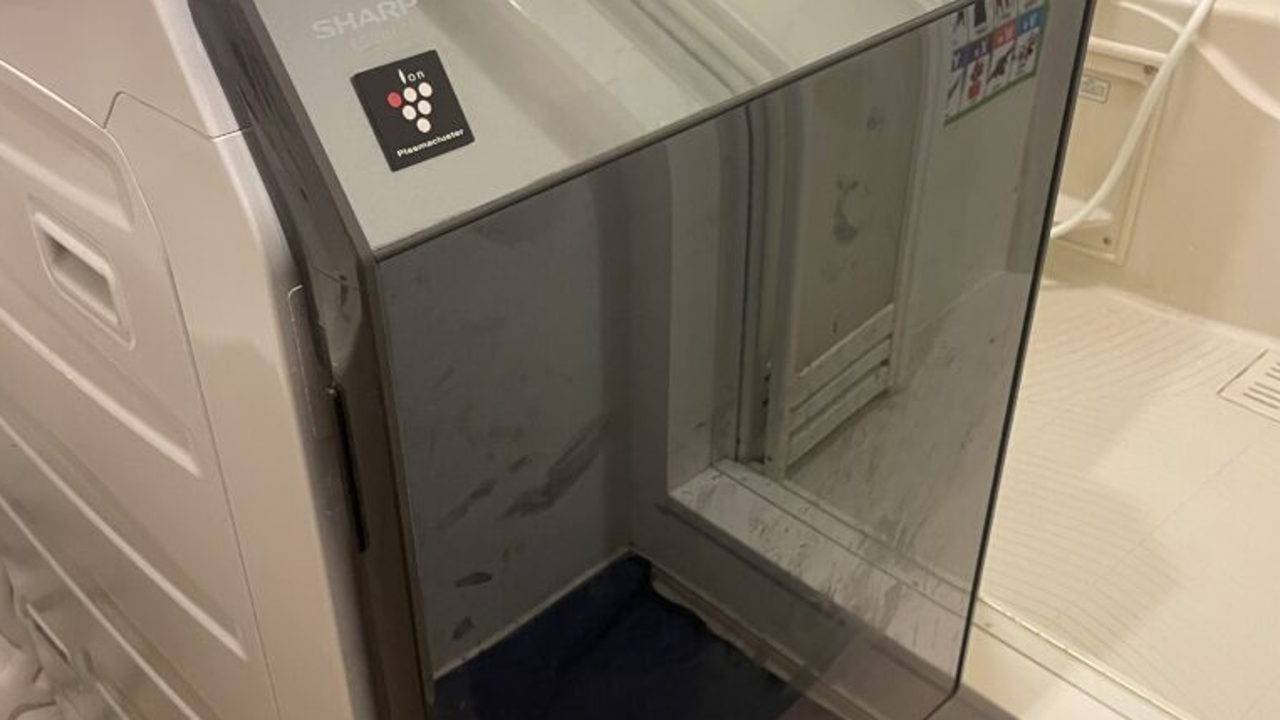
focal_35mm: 38
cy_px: 401
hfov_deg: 52.8
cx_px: 639
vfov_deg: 31.2
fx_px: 1290
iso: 320
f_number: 1.6
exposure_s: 1/50
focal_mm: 4.2
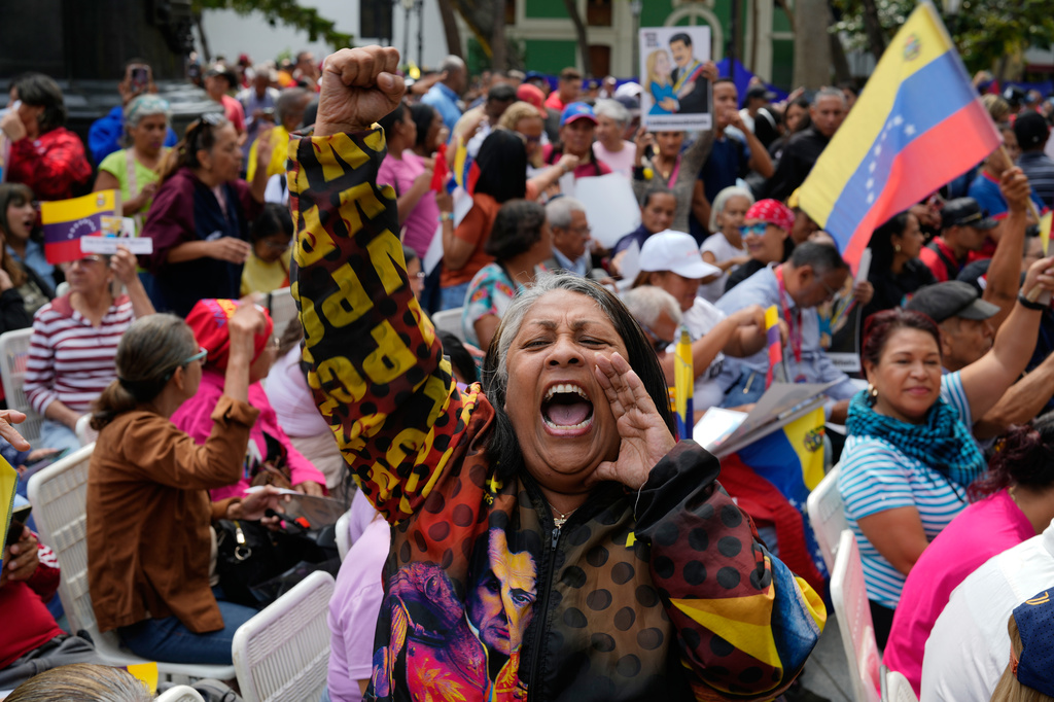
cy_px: 351
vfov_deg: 27.0
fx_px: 1463
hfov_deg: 39.6
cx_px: 527
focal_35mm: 50
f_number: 5.6
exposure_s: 1/100
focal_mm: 50
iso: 50
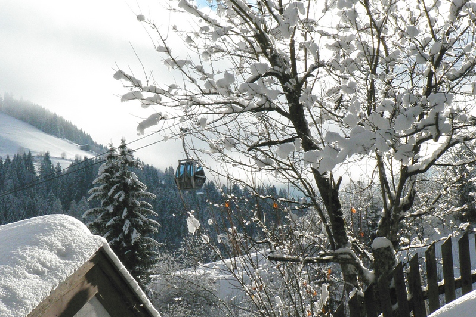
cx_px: 238
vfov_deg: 14.1
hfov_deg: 21.0
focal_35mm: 97
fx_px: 1282
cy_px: 170
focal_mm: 15.5
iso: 400
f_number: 8
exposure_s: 1/2000
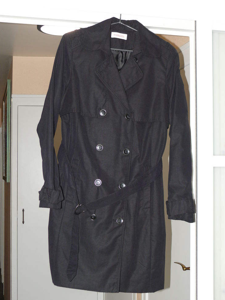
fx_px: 468
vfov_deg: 35.5
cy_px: 149
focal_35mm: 54
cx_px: 113
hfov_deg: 27.0
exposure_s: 1/30
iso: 100
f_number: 3.2
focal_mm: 10
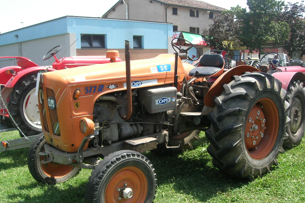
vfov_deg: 33.4
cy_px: 114
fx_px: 339
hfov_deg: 48.5
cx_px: 153
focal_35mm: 40
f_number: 4.8
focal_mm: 7.8
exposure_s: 1/232
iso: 64
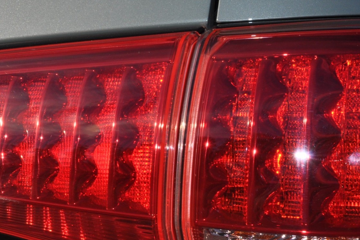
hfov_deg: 15.3
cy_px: 169
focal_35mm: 134
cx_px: 171
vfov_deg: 10.2
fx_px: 1340
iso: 200
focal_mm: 40
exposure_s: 1/200
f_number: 18
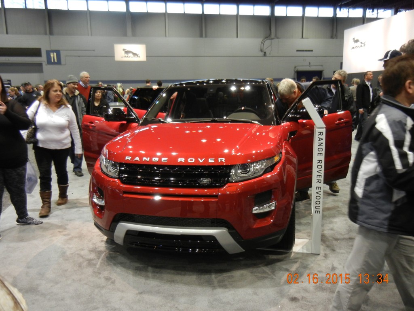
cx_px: 207
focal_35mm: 30
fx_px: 359
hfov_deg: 60.0
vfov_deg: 46.8
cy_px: 156
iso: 400
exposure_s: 1/55.5
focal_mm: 5.4
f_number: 3.5
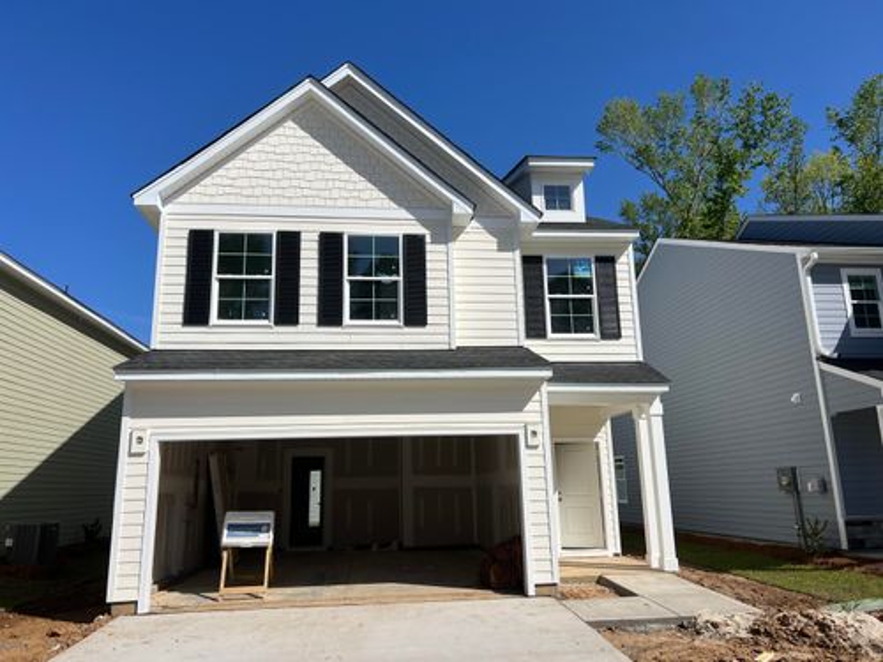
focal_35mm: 26
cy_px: 331
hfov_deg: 67.3
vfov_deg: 53.1
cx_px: 442
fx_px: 663
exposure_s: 1/7463
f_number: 1.5
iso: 50
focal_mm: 5.7
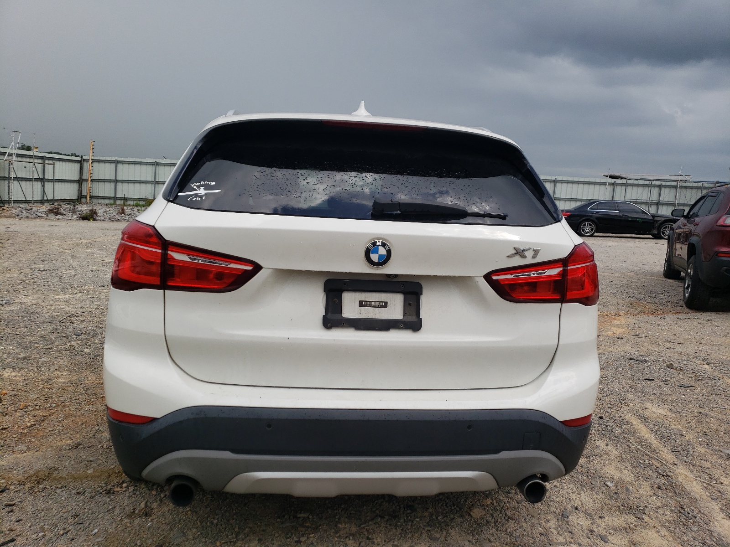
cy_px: 274
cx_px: 365
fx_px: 548
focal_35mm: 26
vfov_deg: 53.1
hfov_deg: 67.3
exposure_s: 1/3333
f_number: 1.5
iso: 50
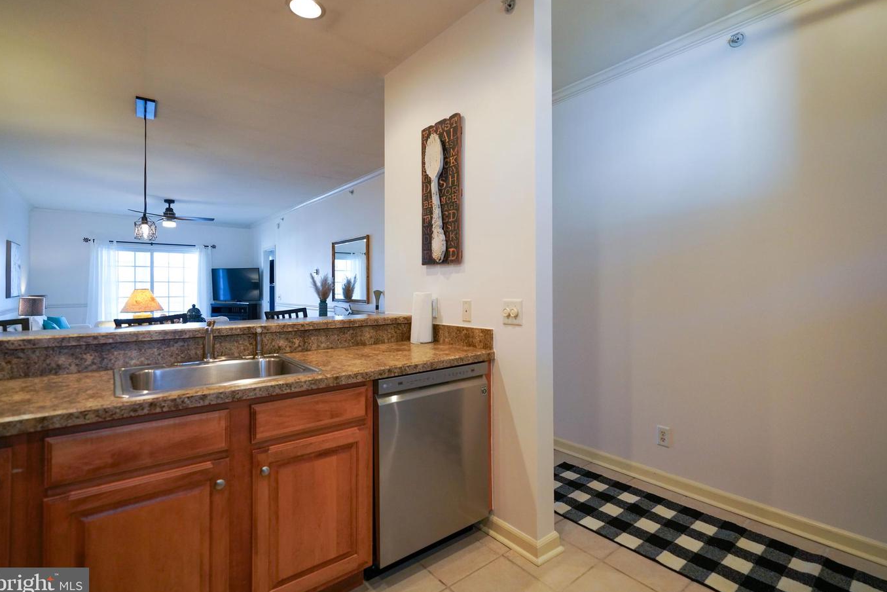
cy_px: 287
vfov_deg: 70.4
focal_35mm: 17
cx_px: 458
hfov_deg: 93.2
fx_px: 419
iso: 1600
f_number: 3.5
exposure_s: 1/160
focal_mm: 16
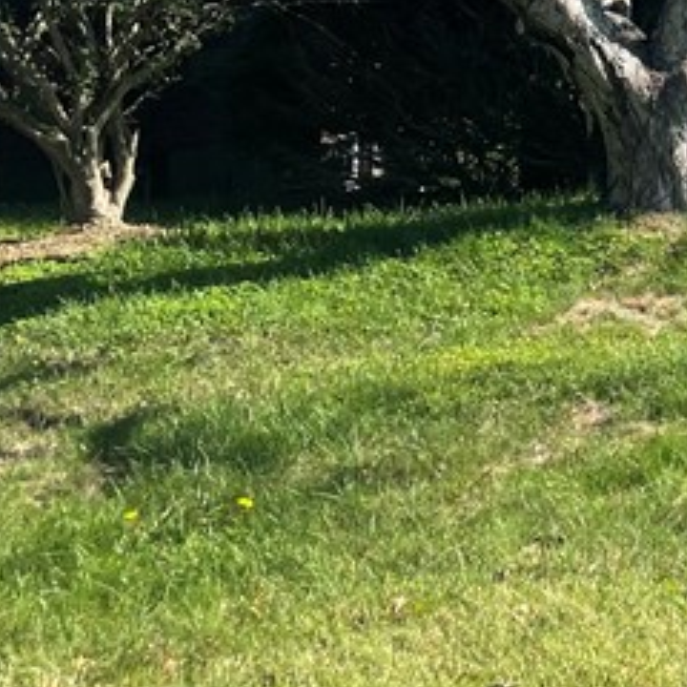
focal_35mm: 98
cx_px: 1079
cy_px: -160
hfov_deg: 16.0
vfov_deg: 16.9
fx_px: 2200
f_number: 1.6
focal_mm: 4.2
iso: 32
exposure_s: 1/1618
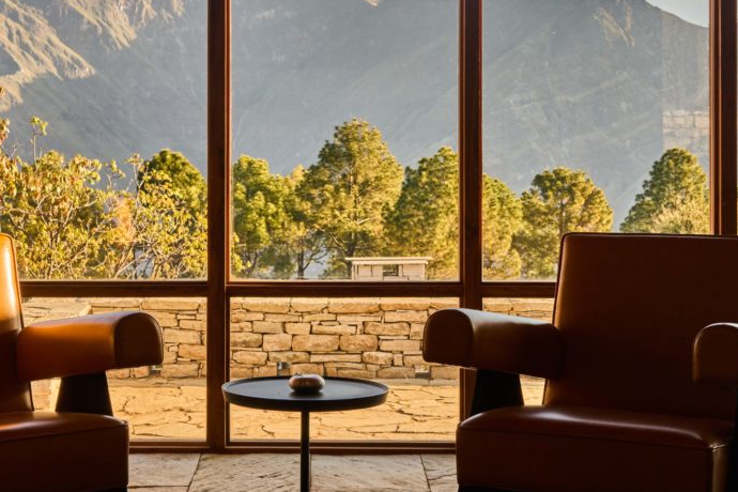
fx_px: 1496
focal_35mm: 73
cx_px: 309
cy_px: 122
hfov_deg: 27.7
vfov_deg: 18.5
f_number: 11
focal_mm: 35
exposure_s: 1/125
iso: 400
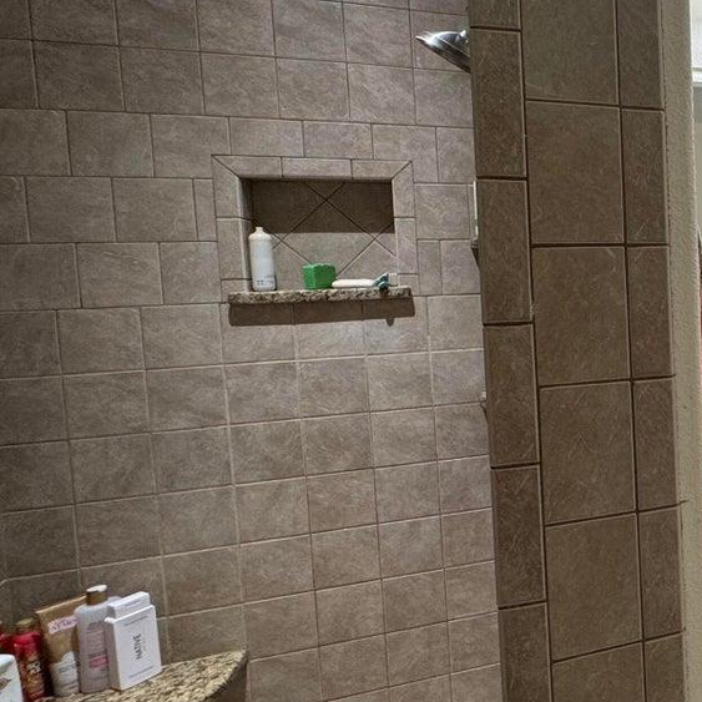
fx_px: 688
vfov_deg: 53.9
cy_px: 313
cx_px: 781
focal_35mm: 30
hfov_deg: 42.1
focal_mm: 2.22
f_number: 2.2
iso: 200
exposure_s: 1/120
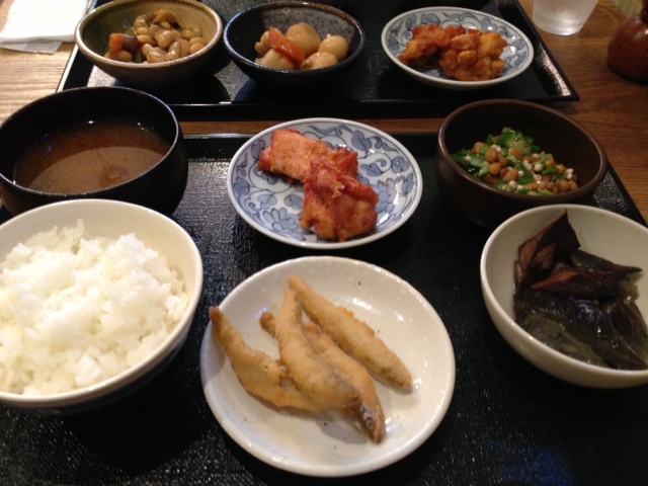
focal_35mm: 33
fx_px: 618
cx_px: 324
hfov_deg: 55.4
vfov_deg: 42.9
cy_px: 243
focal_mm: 4.13
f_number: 2.4
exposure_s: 1/20
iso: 250
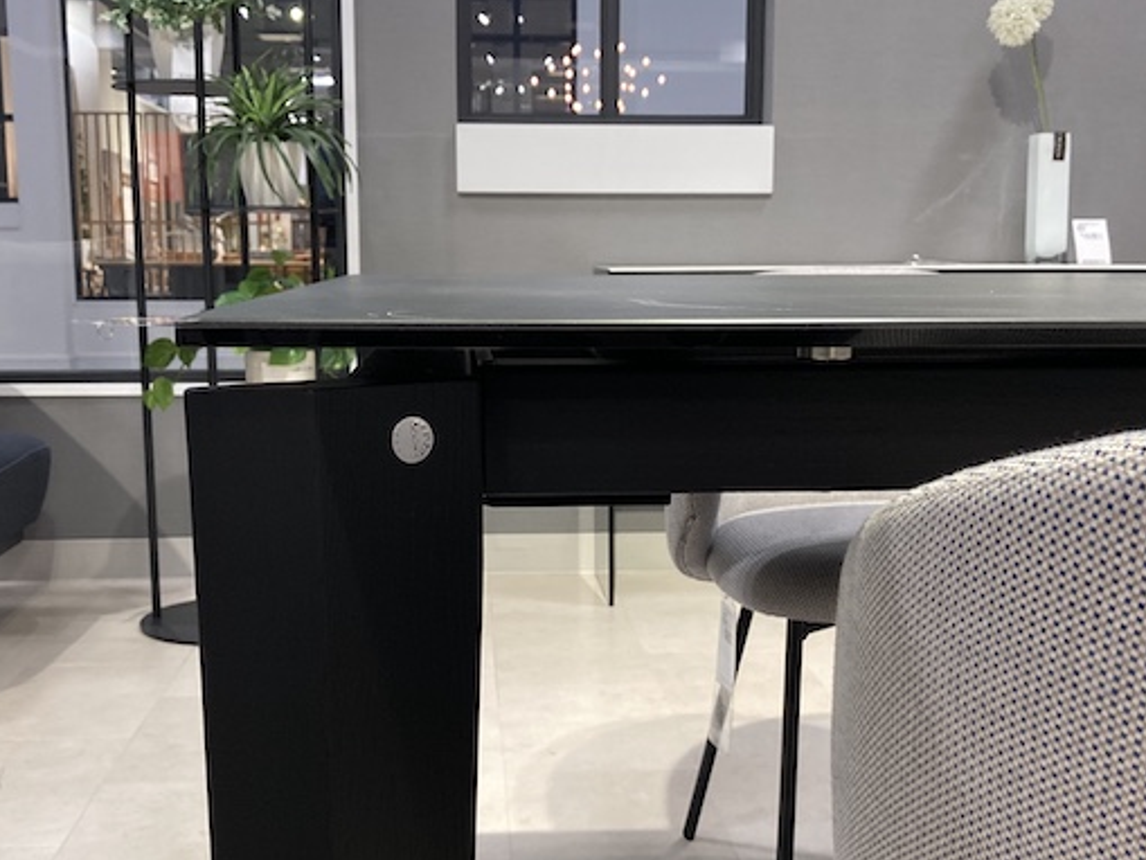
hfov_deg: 42.9
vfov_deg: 32.7
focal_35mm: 44
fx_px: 1457
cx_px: 576
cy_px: 549
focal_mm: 3.99
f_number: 1.8
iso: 100
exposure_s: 1/60
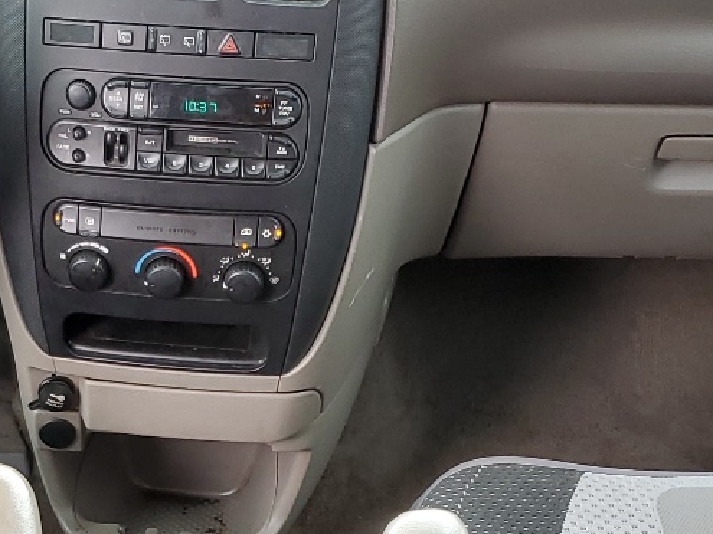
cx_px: 150
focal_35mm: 84
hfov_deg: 23.0
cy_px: 543
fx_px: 1730
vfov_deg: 17.1
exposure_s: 1/50
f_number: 1.5
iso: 58
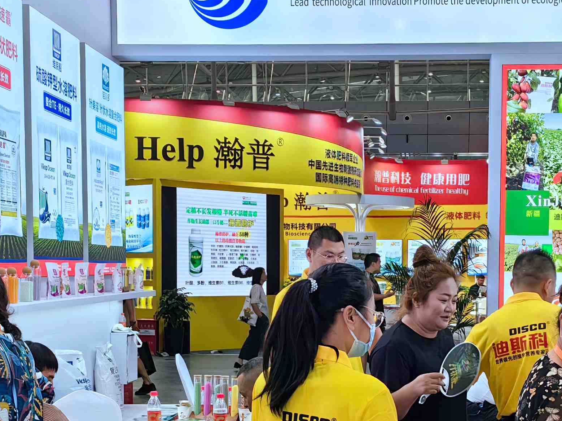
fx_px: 1153
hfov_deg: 27.2
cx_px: 373
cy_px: 329
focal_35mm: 71
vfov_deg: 20.5
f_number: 2
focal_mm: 5.75
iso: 50
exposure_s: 1/354
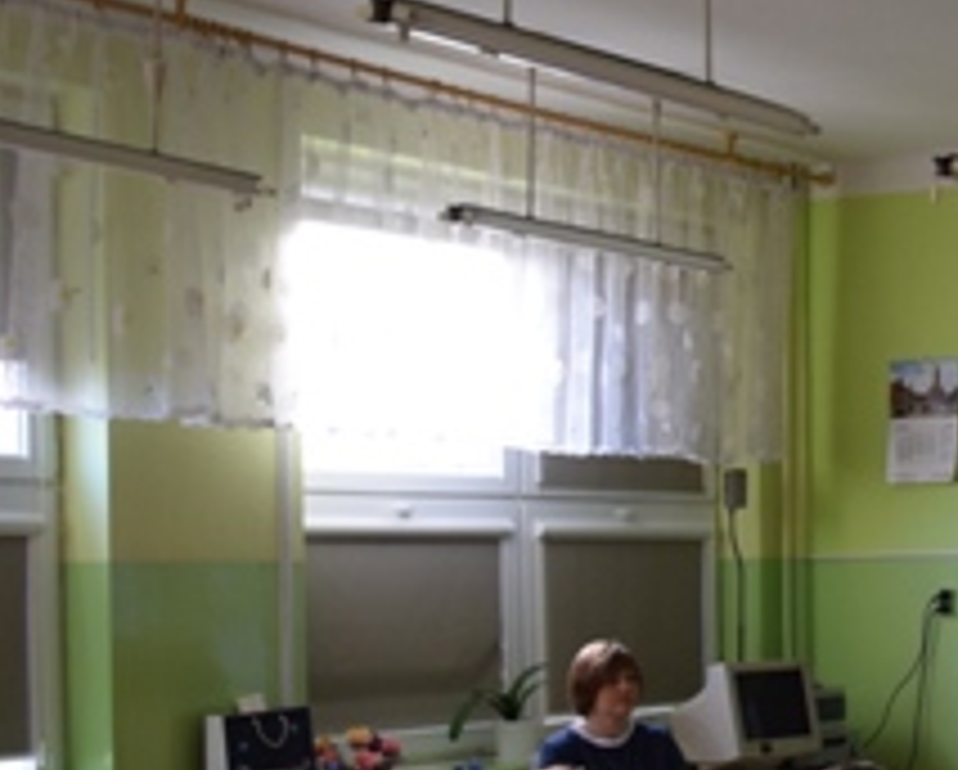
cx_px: 1363
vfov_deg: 20.0
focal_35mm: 76
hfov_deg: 21.7
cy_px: 597
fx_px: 2158
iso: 560
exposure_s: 1/60
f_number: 4
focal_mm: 18
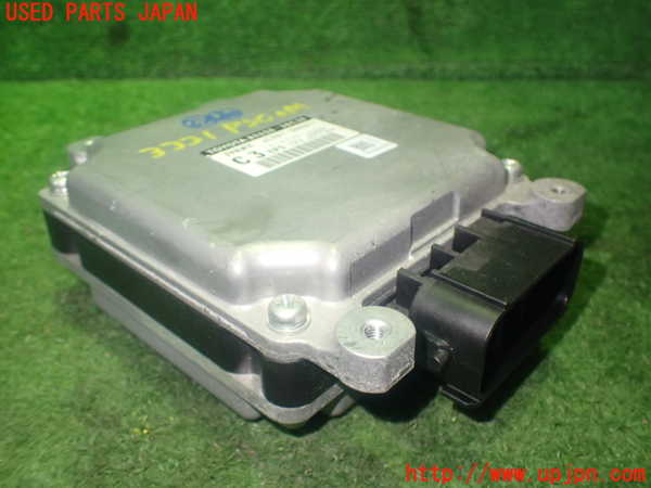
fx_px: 602
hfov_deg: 56.8
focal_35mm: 32
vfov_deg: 44.2
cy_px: 244
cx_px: 326
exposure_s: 1/30
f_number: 2.4
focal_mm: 5.79
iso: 400
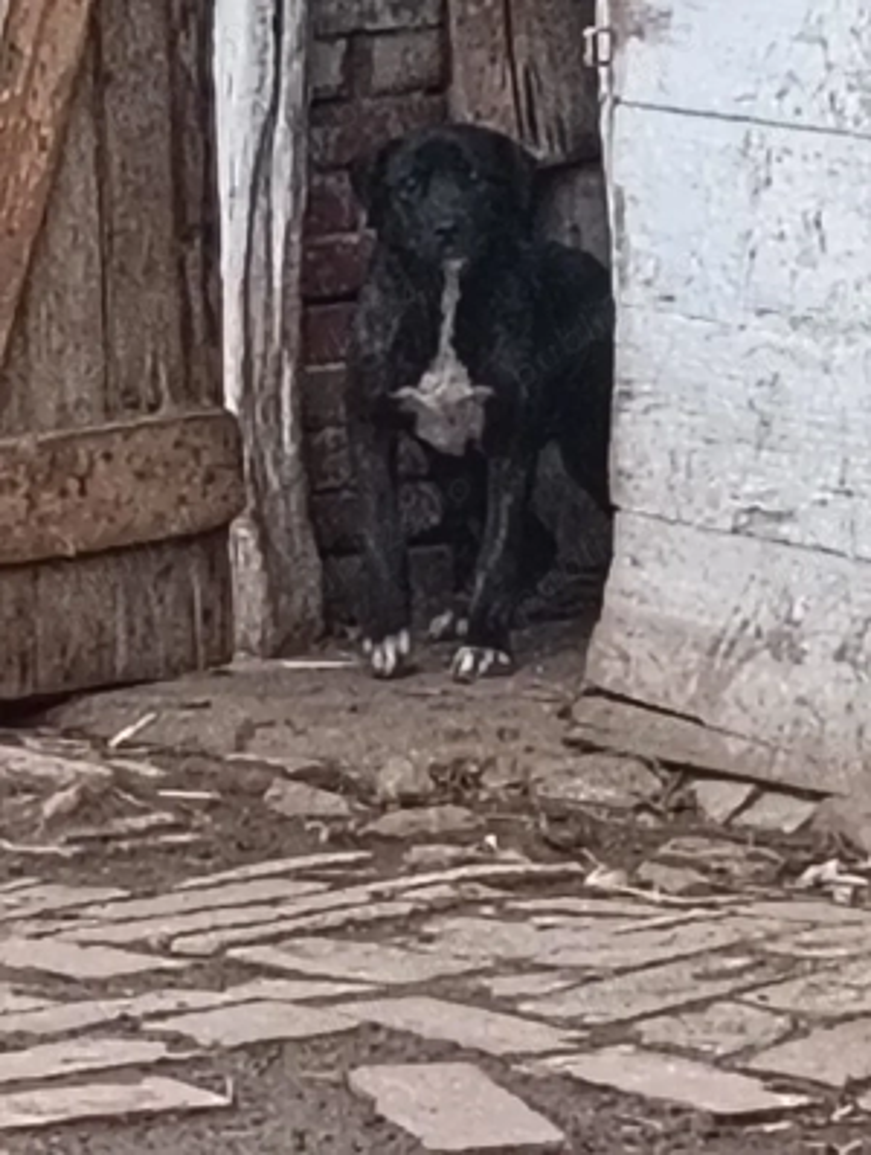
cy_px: 578
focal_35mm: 269
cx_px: 436
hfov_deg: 5.5
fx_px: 8996
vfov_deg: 7.3
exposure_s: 1/50.3
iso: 80
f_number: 1.8
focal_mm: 3.98
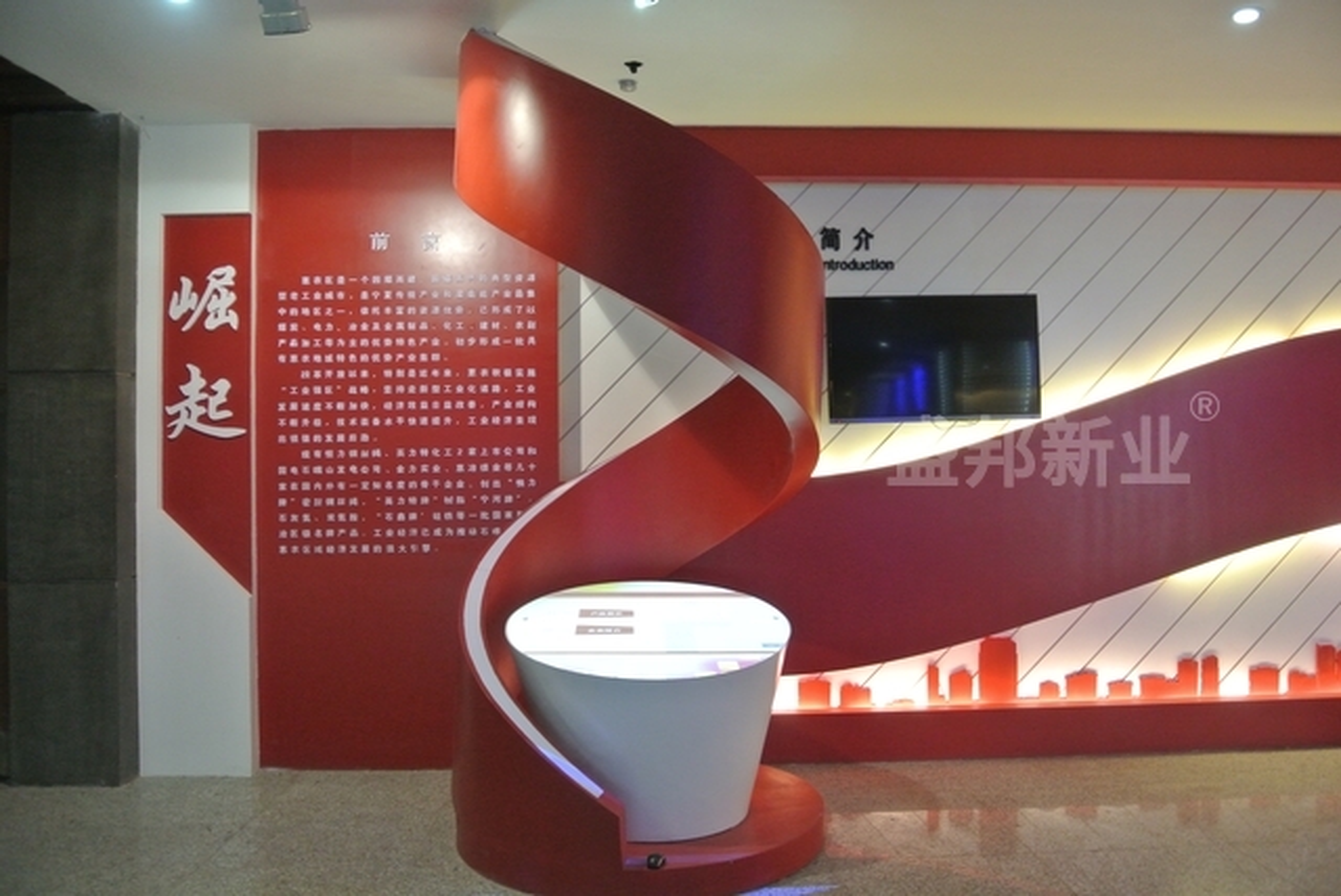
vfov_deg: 48.0
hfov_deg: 67.3
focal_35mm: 27
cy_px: 448
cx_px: 670
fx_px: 1007
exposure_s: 1/60
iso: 720
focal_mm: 10
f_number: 3.5
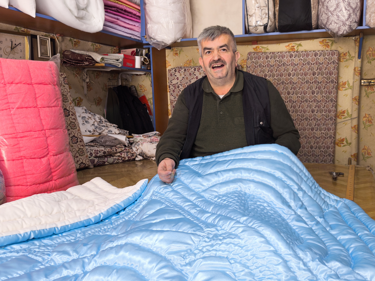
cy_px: 140
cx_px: 188
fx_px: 379
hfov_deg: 52.6
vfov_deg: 40.7
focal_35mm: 35
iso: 200
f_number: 1.6
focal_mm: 6.57
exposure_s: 1/90
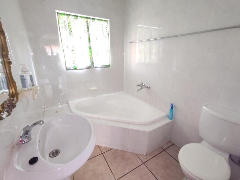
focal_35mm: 16
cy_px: 90
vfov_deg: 78.1
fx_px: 111
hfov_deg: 94.5
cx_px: 120
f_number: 2.2
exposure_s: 1/20
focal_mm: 1.96
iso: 1600
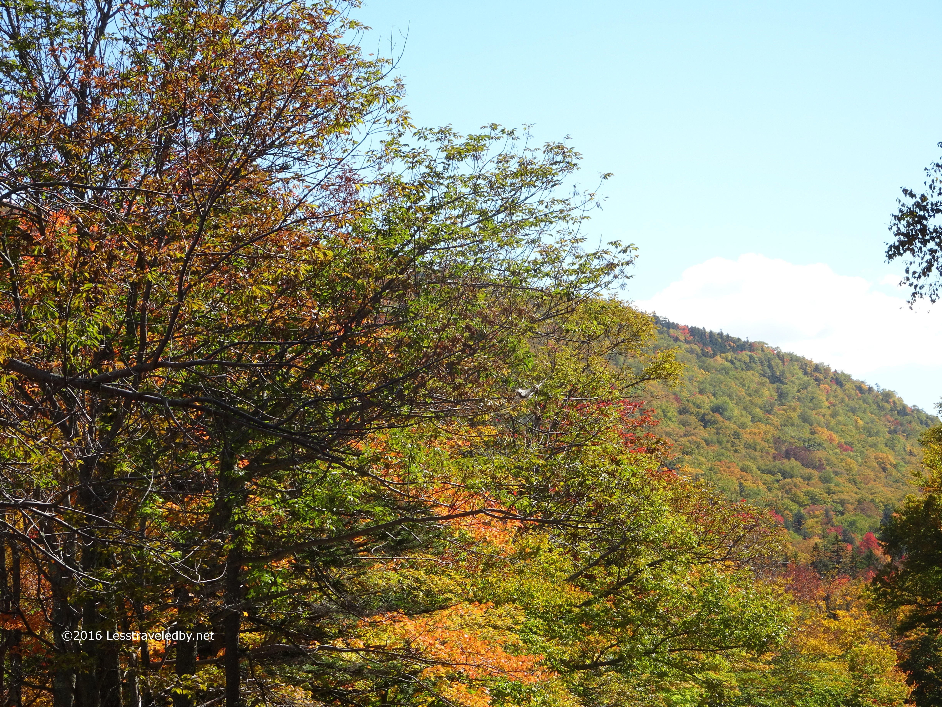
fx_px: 3456
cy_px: 354
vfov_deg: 11.7
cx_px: 471
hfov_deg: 15.5
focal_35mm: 127
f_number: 5.6
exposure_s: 1/250
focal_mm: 21.66
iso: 80
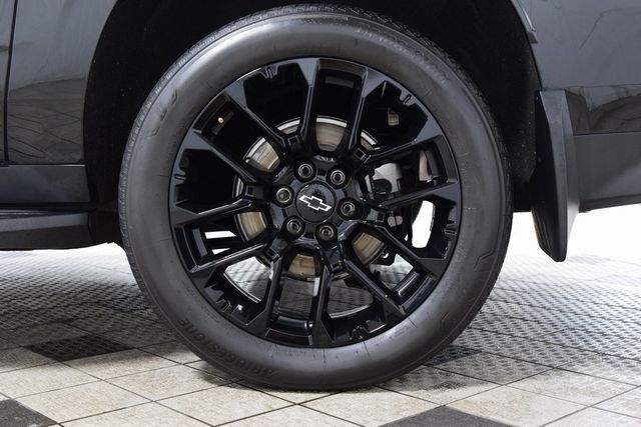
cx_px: 320
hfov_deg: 41.1
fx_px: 855
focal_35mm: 48
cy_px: 214
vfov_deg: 28.1
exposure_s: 1/15
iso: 1600
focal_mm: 32
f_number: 5
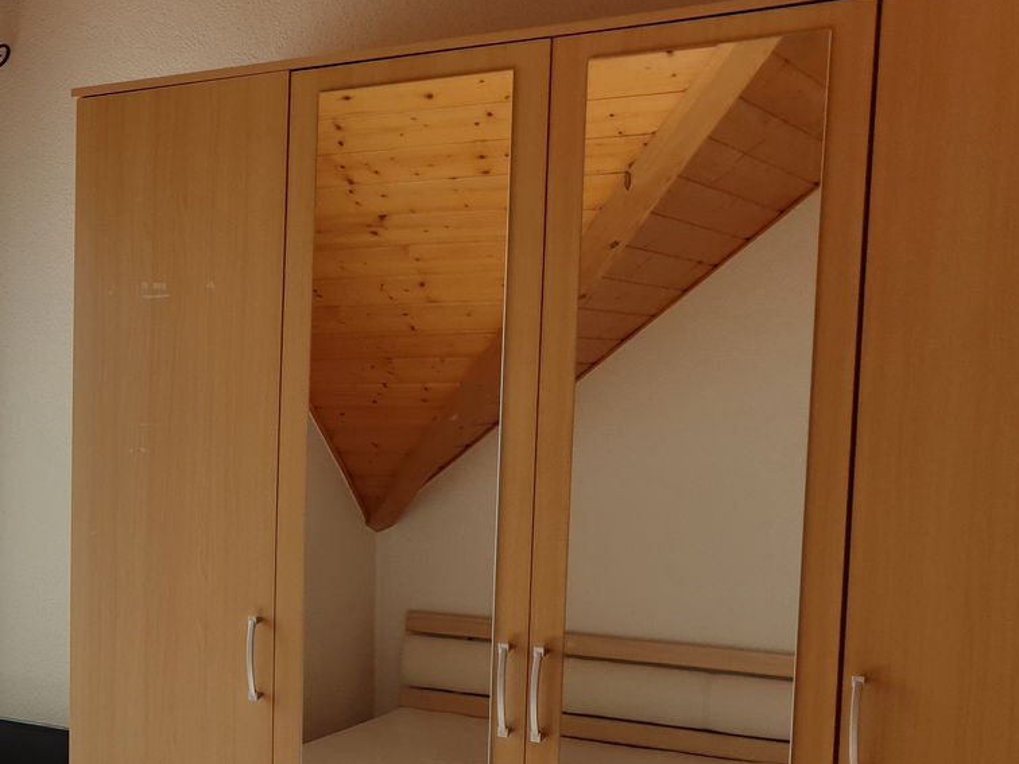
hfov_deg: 32.0
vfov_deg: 26.2
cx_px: -22
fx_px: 1619
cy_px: 575
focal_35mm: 55
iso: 50
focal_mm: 4.3
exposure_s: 1/418
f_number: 2.4
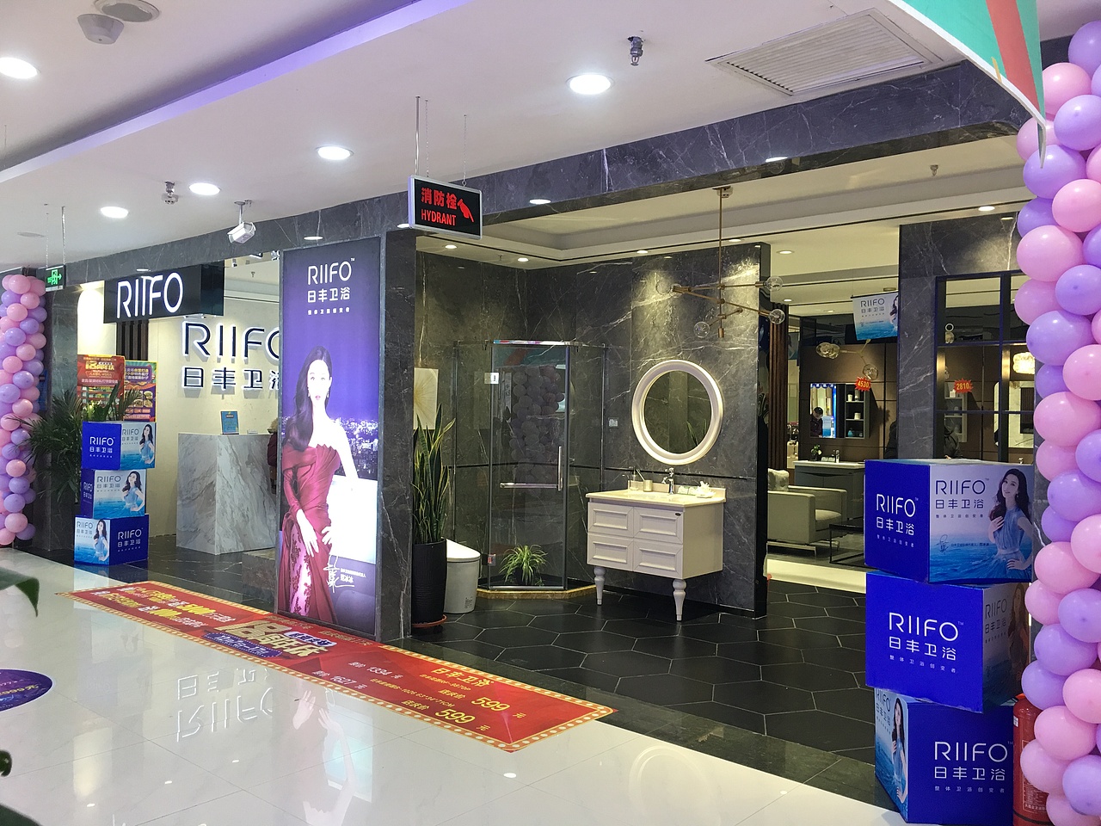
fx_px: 922
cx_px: 550
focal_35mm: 29
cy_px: 413
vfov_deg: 48.2
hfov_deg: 61.7
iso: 50
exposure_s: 1/33
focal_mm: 4.15
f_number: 2.2
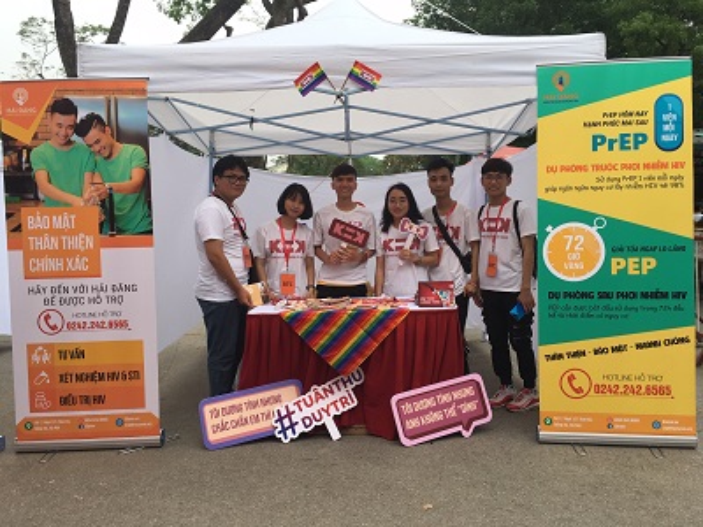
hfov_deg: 61.7
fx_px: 589
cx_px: 352
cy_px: 264
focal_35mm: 29
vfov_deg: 48.2
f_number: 2.2
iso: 25
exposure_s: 1/434
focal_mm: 4.15
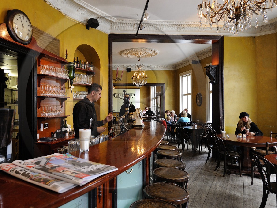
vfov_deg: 53.1
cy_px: 103
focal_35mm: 26
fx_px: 208
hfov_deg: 66.7
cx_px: 112
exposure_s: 1/30
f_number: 5.6
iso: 1600
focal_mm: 20
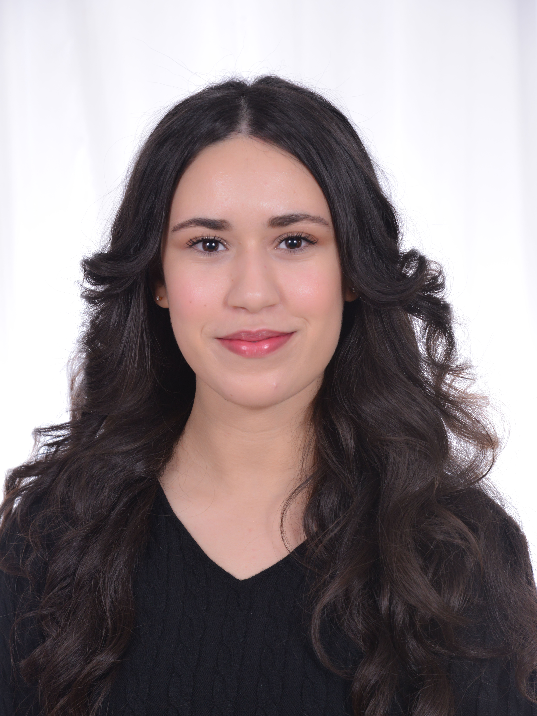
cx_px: 269
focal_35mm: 130
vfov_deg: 15.2
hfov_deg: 11.4
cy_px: 386
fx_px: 2689
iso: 1000
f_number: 8
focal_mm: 120
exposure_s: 1/80
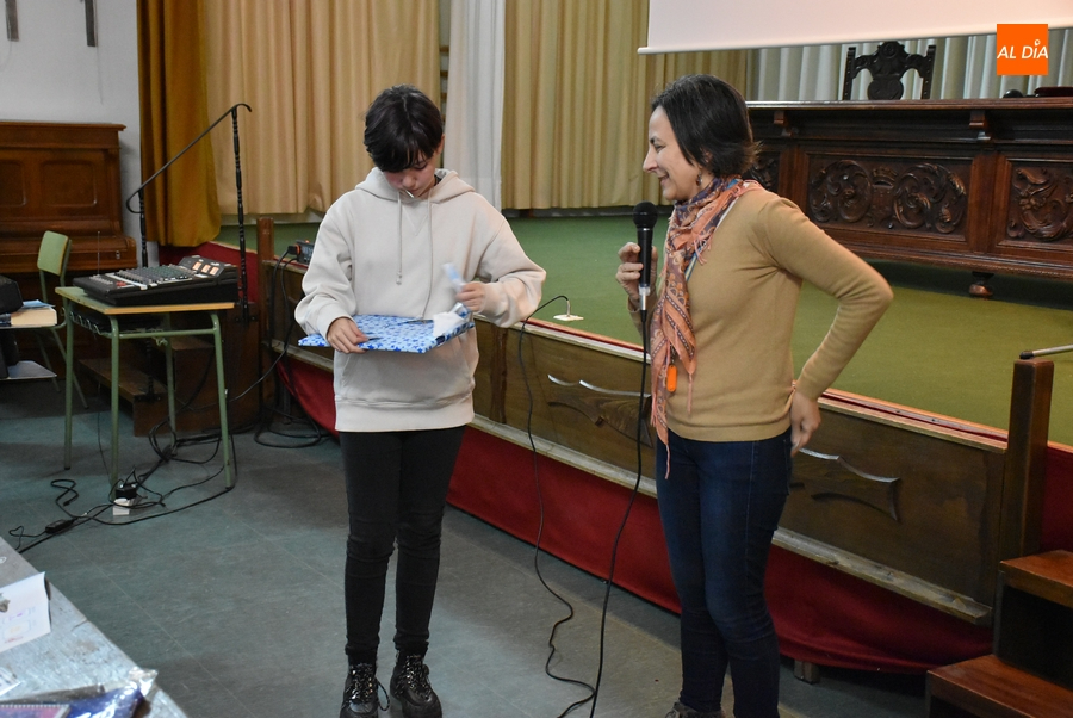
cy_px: 359
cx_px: 536
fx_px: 1432
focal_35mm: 48
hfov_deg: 41.1
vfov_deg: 28.1
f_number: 4
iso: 6400
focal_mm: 32
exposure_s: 1/60
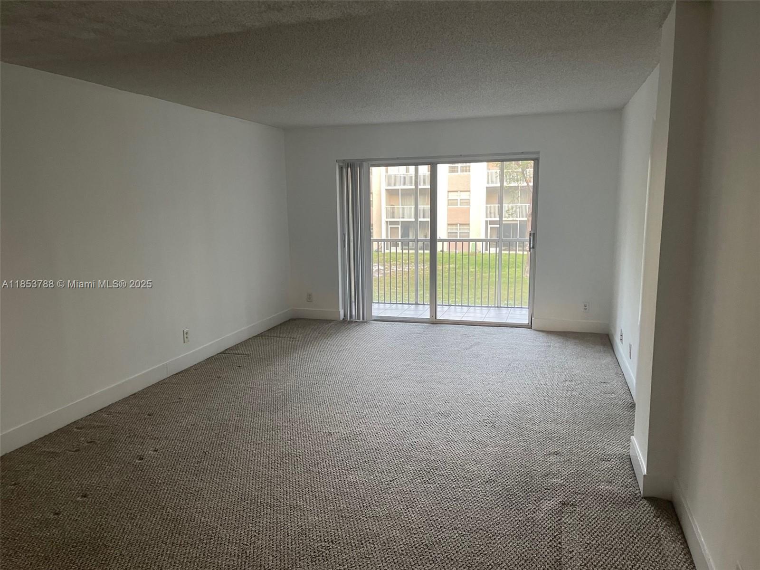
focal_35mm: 26
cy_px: 285
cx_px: 380
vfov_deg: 53.1
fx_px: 571
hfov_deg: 67.3
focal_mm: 4.2
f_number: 1.6
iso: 200
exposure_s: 1/60
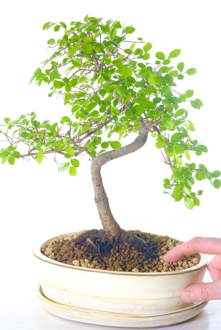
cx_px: 110
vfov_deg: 19.3
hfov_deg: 12.9
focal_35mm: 106
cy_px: 165
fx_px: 975
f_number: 13
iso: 2000
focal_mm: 70.5
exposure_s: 1/15
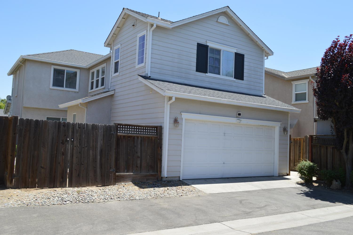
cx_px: 176
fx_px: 323
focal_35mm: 33
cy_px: 118
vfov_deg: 39.9
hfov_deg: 57.3
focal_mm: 22
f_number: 7.1
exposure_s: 1/200
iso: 100
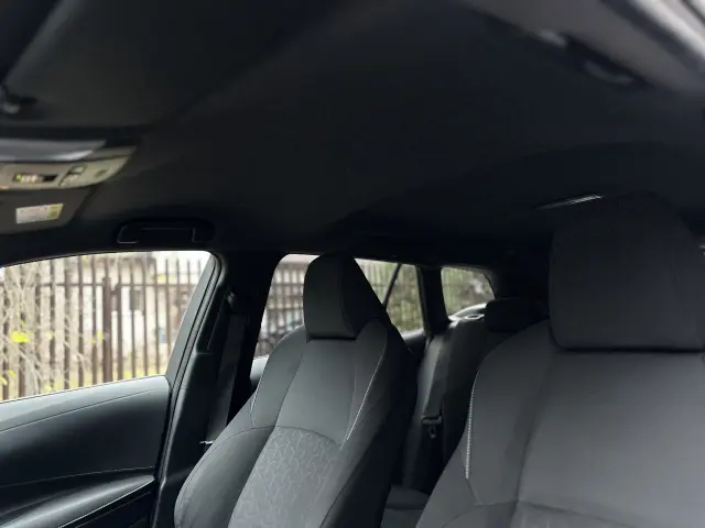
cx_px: 352
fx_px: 489
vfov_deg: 56.8
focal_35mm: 24
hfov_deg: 71.6
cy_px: 264
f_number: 1.78
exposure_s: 1/48
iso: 1000
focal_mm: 6.86
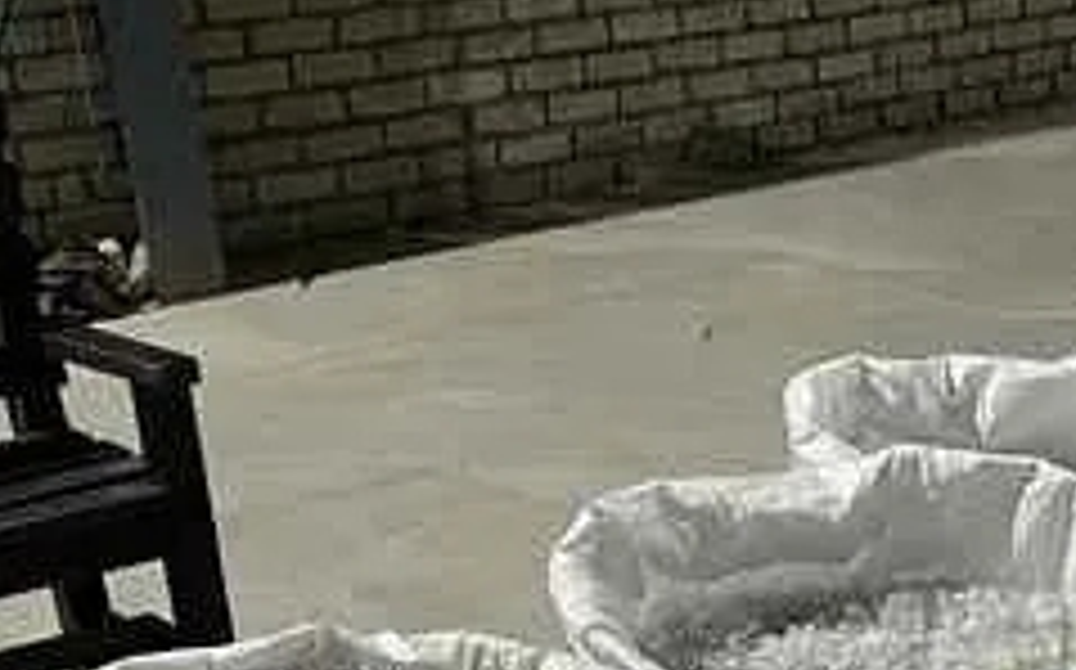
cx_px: 1108
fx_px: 2432
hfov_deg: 23.7
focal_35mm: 83
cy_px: 1124
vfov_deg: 14.2
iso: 250
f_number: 1.6
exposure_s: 1/50
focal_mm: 5.1
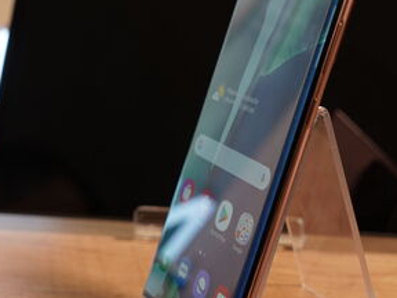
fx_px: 1009
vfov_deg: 16.7
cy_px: 103
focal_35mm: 88
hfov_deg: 22.1
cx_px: 276
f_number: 5.6
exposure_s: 1/125
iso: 400
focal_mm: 43
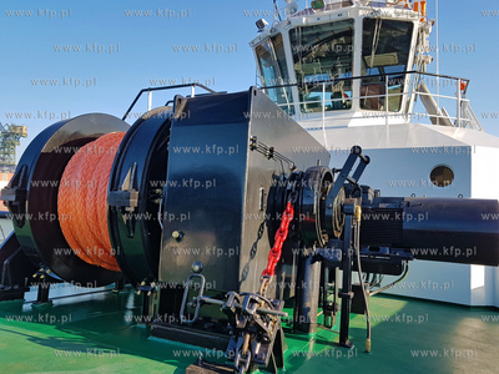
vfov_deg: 53.1
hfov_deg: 67.3
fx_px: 375
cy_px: 187
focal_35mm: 26
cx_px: 250
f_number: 1.7
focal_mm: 4.2
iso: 40
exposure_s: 1/944
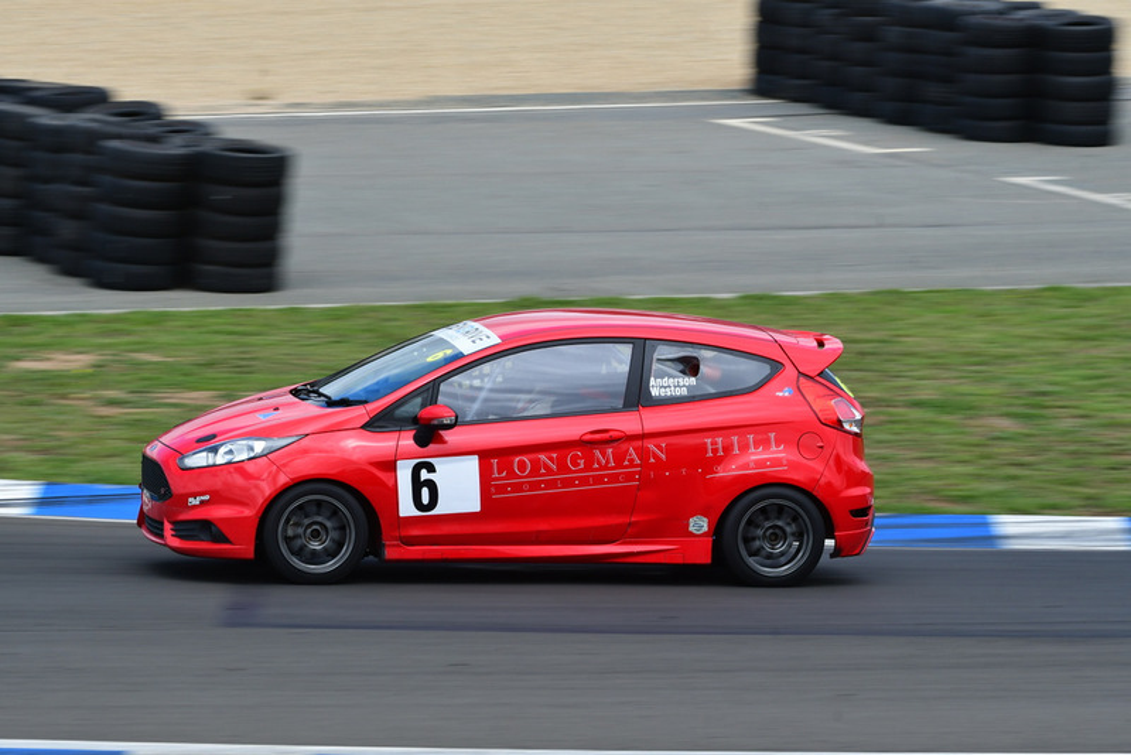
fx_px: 9428
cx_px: 566
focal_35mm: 300
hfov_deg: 6.9
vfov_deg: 4.6
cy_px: 378
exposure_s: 1/250
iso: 250
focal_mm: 200
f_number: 11
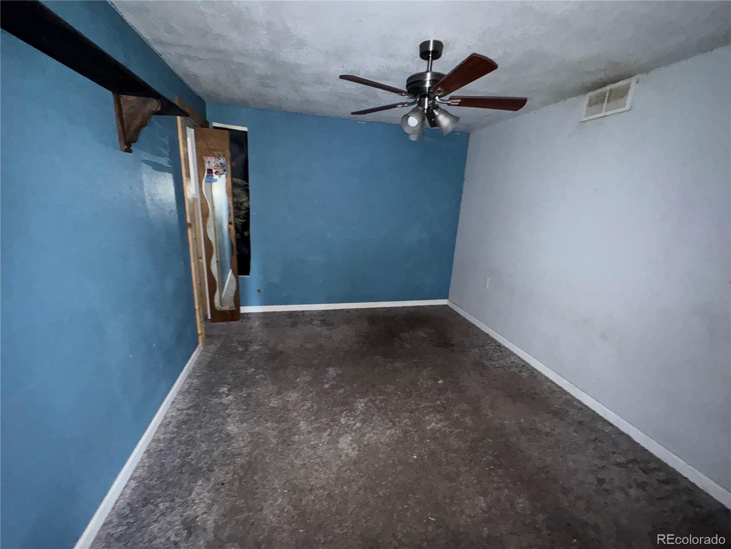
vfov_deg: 85.7
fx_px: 296
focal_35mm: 14
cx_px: 366
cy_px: 274
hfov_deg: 102.1
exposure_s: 1/16
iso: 640
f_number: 2.2
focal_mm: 2.22
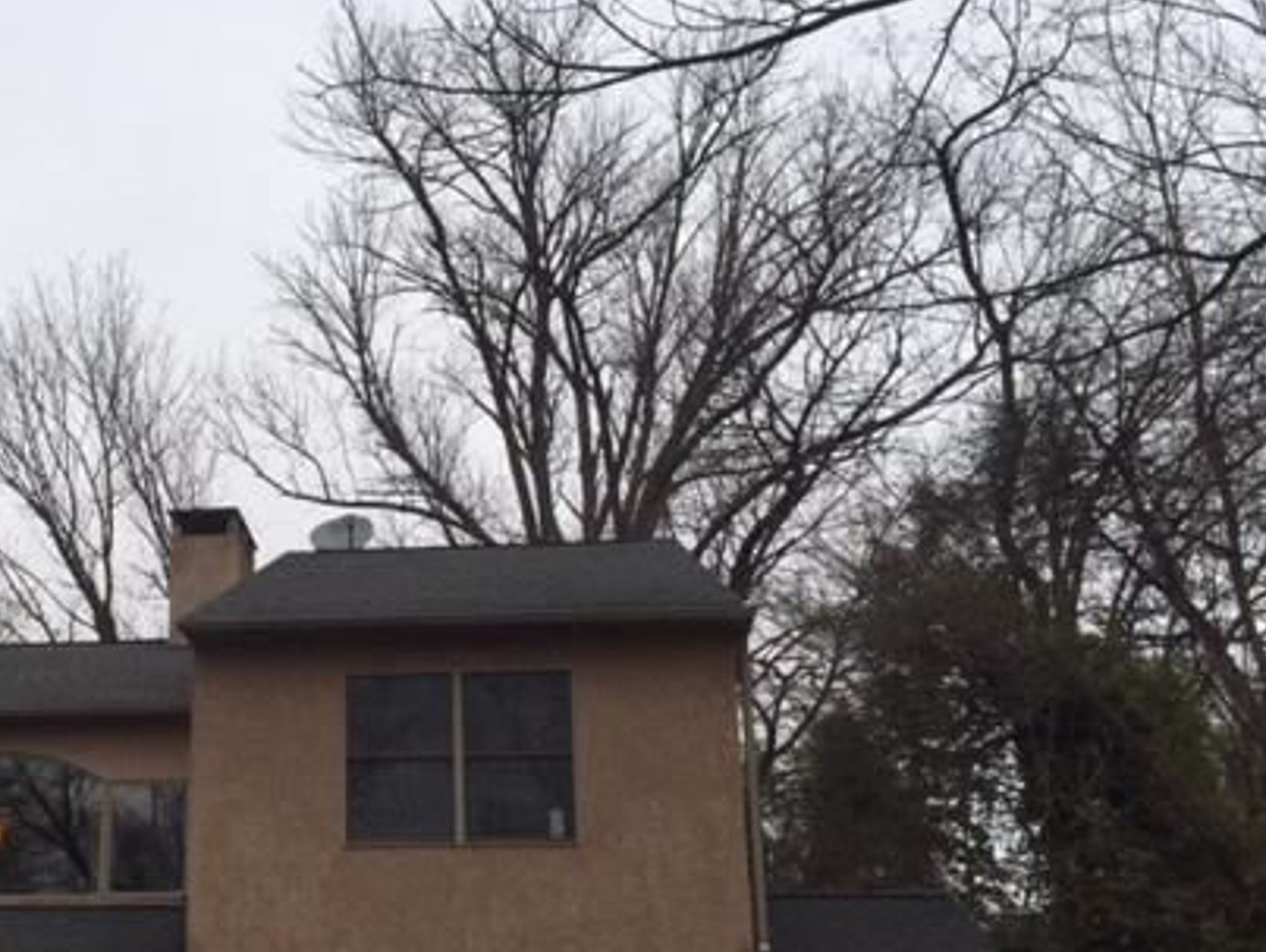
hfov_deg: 39.7
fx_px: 1684
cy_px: 625
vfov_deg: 31.3
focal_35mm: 46
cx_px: 270
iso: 32
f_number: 2.2
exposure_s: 1/581
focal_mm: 4.15
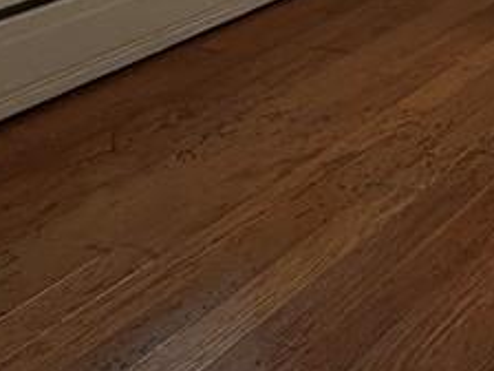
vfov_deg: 17.7
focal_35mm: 64
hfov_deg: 22.3
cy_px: -327
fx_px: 913
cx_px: 820
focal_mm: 2.22
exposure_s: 1/120
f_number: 2.2
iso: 200
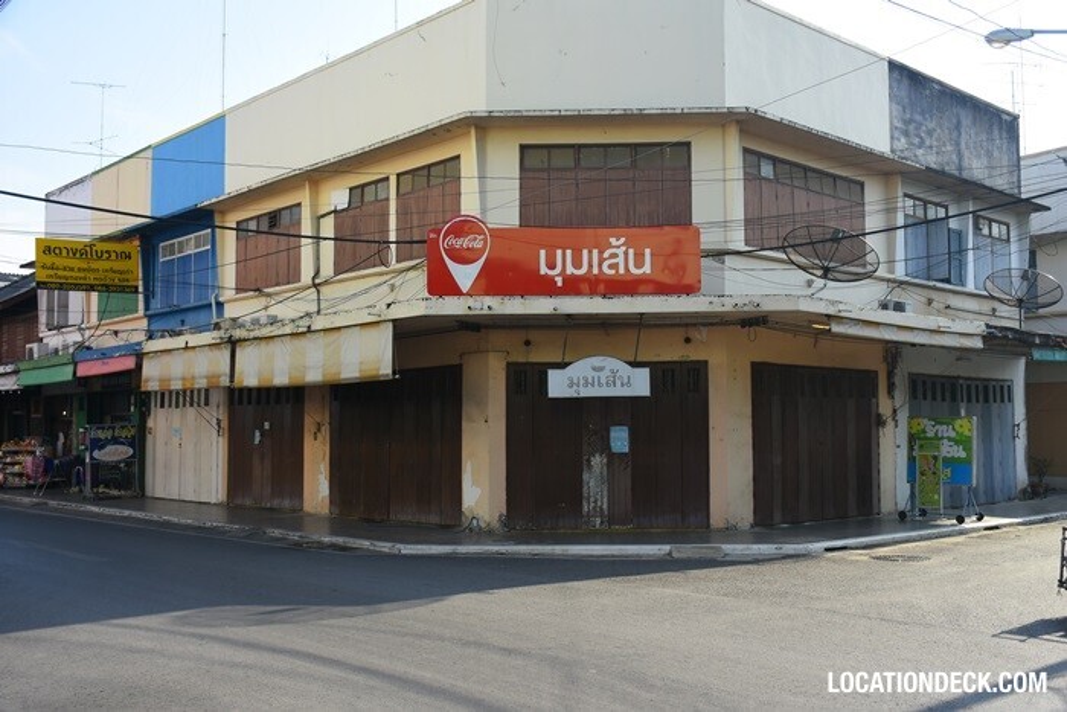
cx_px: 534
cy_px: 356
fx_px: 1067
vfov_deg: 36.9
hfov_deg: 53.1
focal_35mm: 36
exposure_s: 1/500
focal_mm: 24
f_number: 5
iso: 160
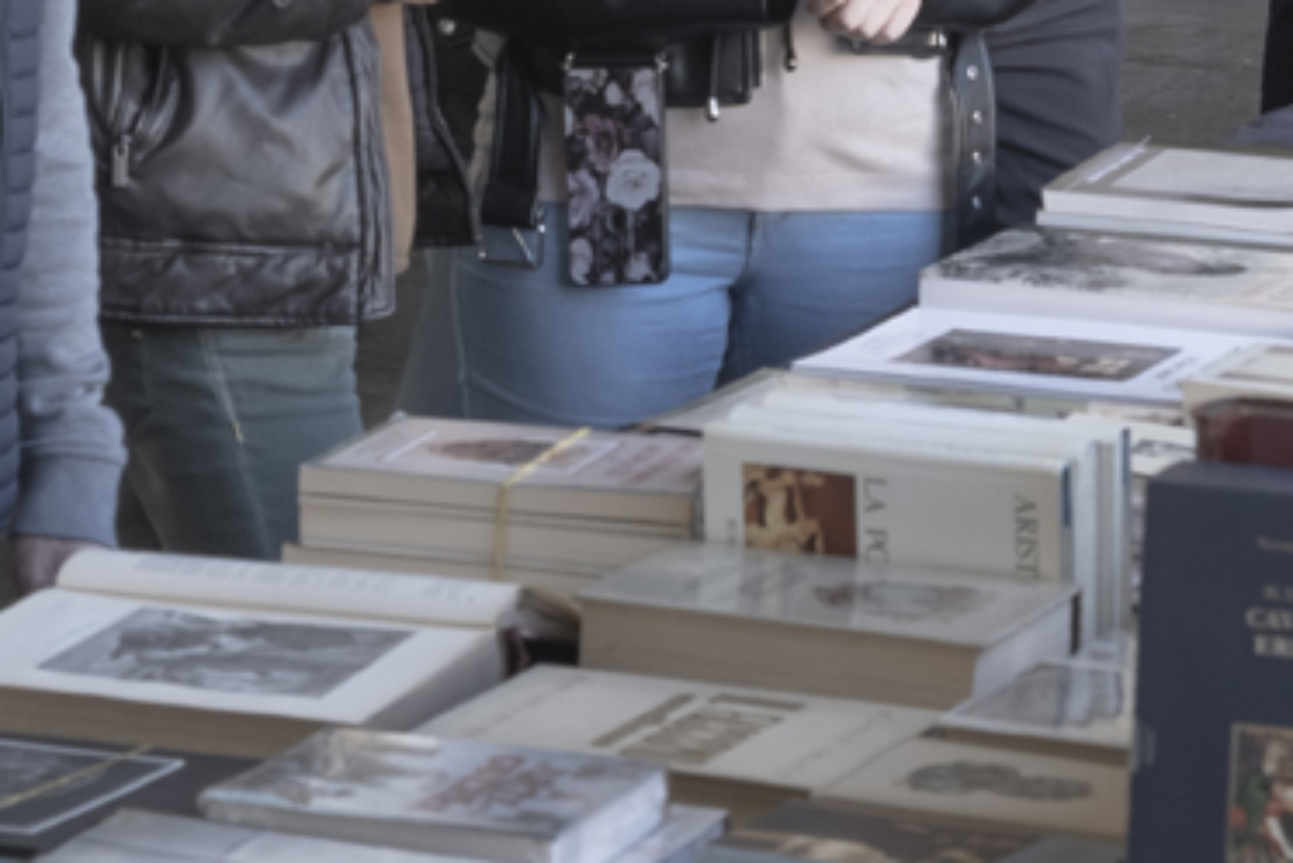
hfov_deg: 11.4
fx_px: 6467
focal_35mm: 180
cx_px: 1120
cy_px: -90
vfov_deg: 7.6
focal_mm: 37.6
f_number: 5.6
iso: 640
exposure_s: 1/125
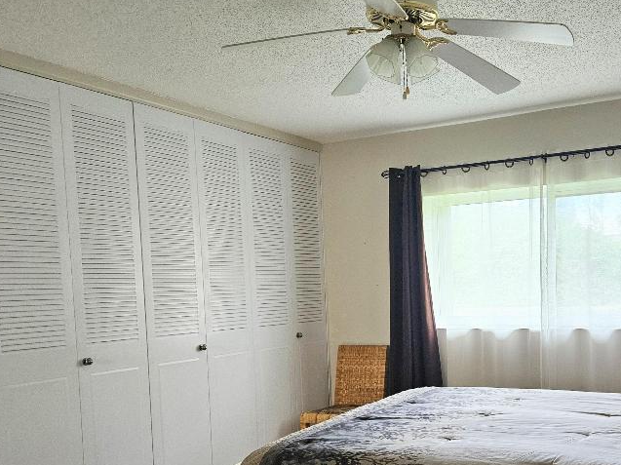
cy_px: 316
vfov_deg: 38.1
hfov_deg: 48.5
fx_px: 663
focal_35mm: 37
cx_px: 456
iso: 320
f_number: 1.8
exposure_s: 1/120
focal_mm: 5.4
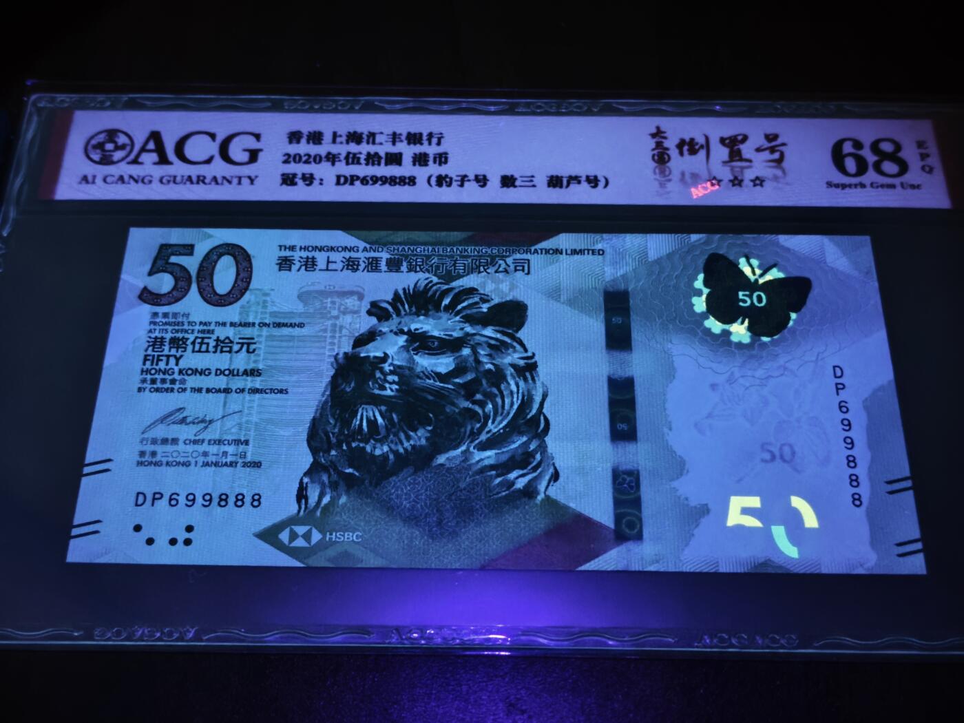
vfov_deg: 29.1
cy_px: 362
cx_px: 482
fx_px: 1392
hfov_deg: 38.2
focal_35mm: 50
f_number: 1.63
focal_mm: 5.85
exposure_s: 1/9.09
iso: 4000
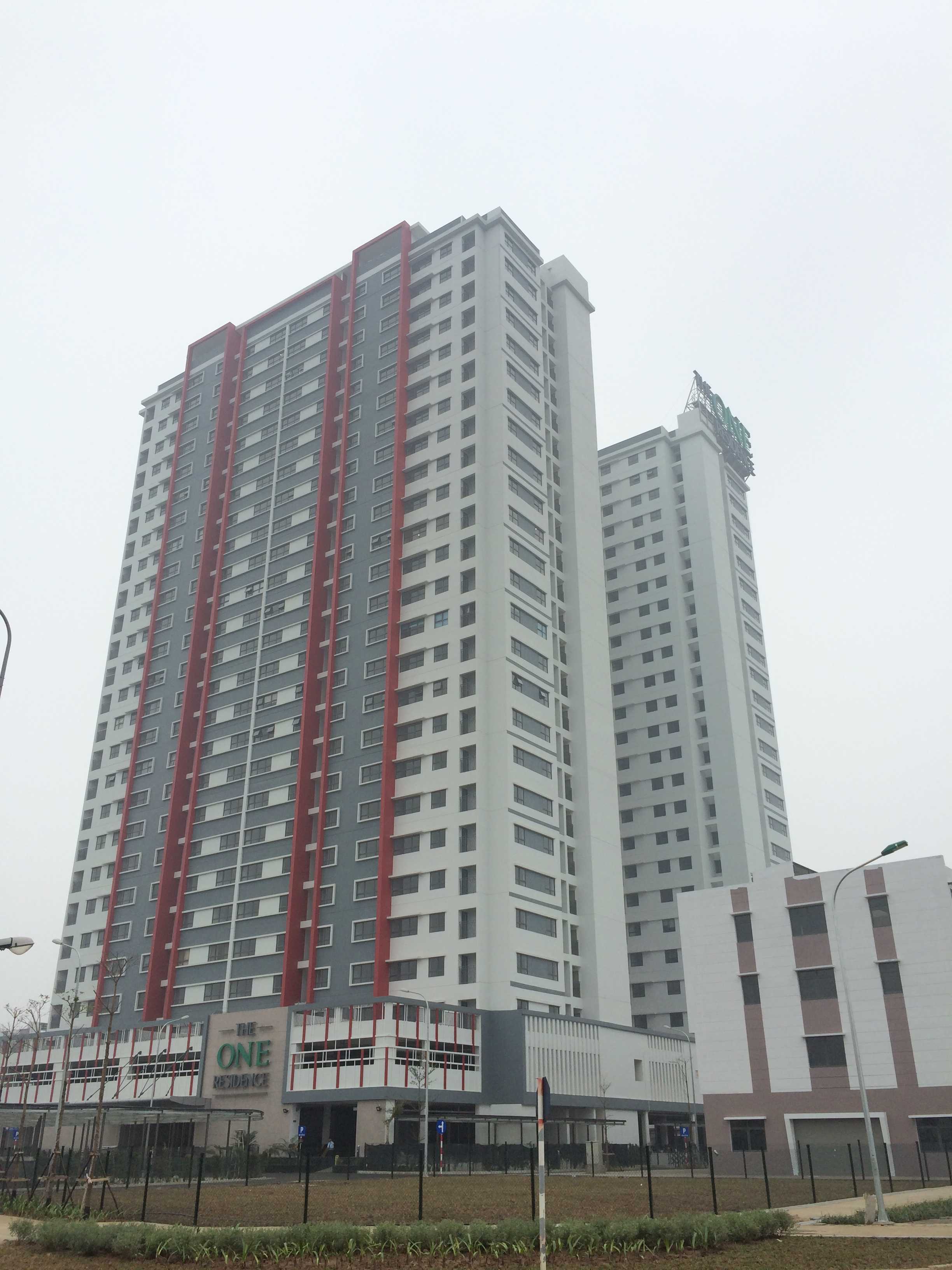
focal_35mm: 30
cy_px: 635
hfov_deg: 46.8
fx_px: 1100
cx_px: 476
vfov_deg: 60.0
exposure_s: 1/746
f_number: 2.2
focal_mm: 4.12
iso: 32
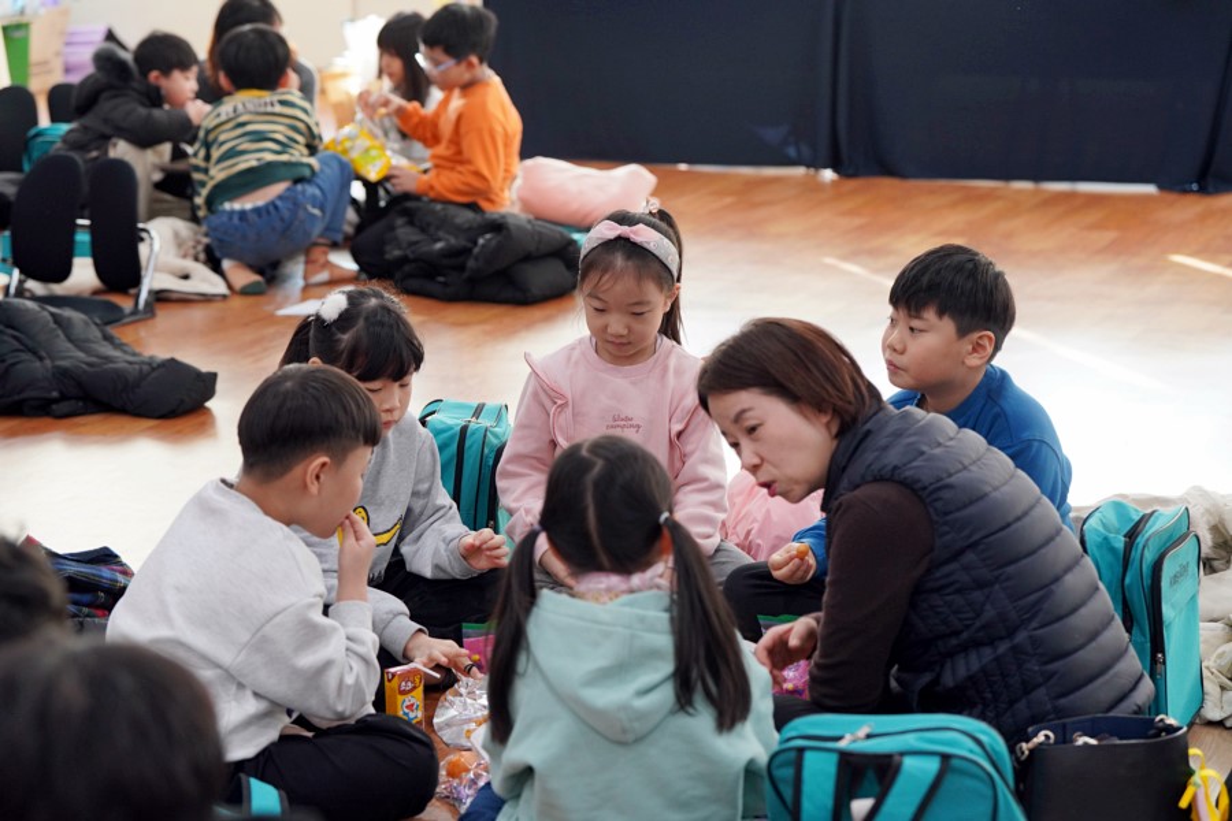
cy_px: 410
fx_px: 2977
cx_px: 616
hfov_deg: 23.4
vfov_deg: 15.7
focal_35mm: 87
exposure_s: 1/160
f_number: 4
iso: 1250
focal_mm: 87
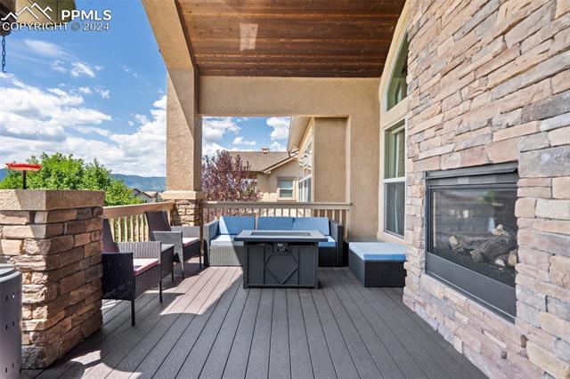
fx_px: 253
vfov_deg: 73.7
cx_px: 285
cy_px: 190
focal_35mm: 16
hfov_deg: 96.8
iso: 200
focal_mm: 16
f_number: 7.1
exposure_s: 1/30
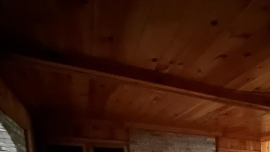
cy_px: 212
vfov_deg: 27.6
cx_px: 231
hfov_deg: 53.7
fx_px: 236
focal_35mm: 33
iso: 3200
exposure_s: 1/8
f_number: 2.2
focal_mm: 2.22
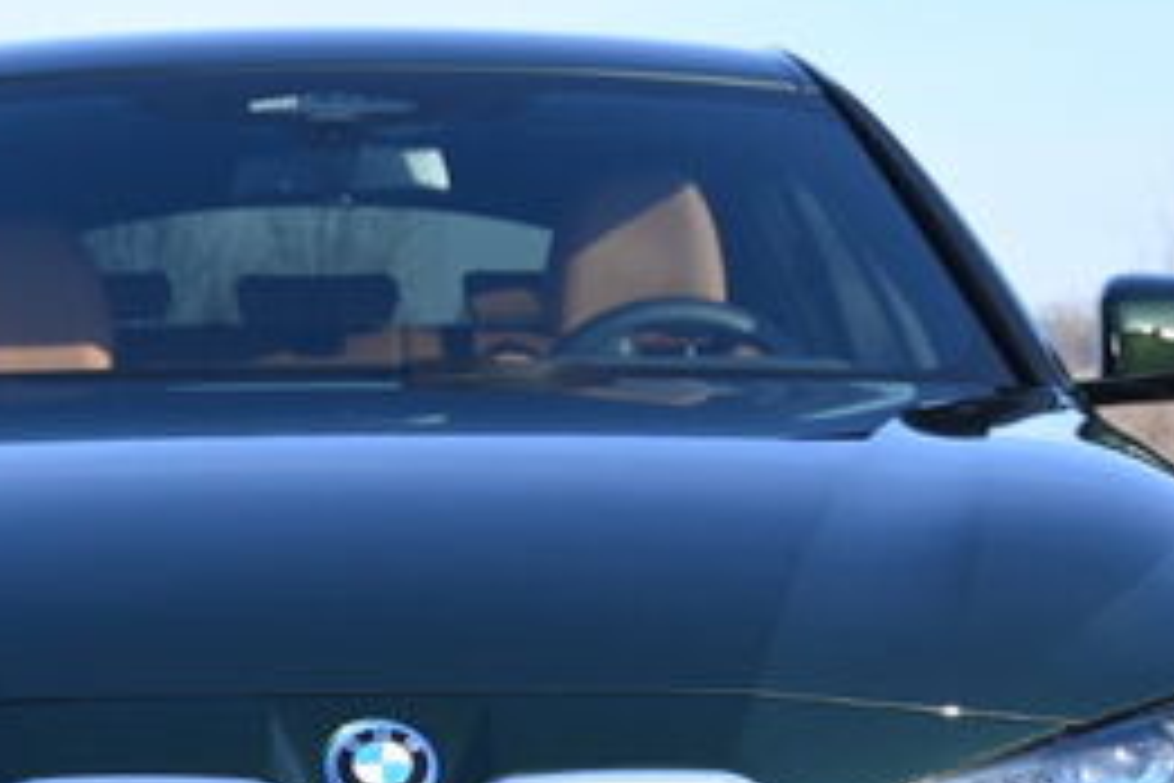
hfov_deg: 13.7
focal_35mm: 150
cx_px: 301
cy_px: 1004
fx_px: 4885
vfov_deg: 9.0
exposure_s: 1/250
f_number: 5.6
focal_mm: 31.5
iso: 125
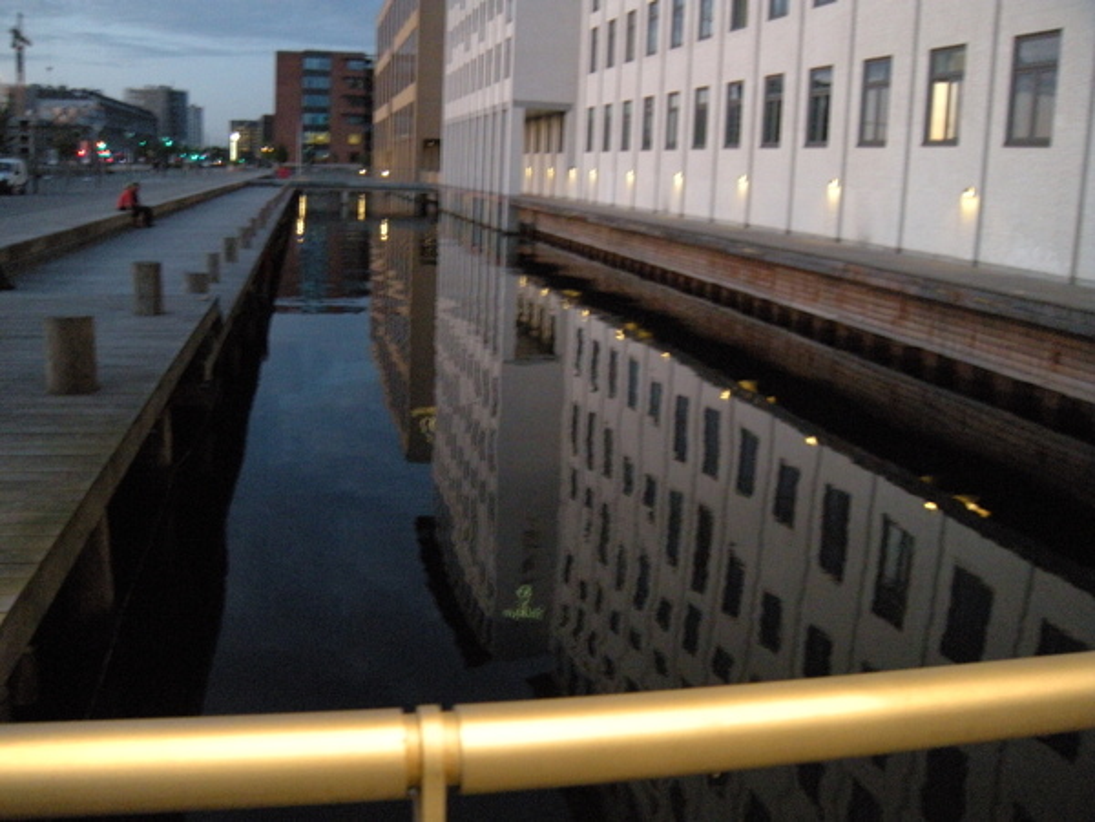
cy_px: 411
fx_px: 1107
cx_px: 548
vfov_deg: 40.7
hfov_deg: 52.6
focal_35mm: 35
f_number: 3.8
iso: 400
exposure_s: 1/13.6
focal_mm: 5.9
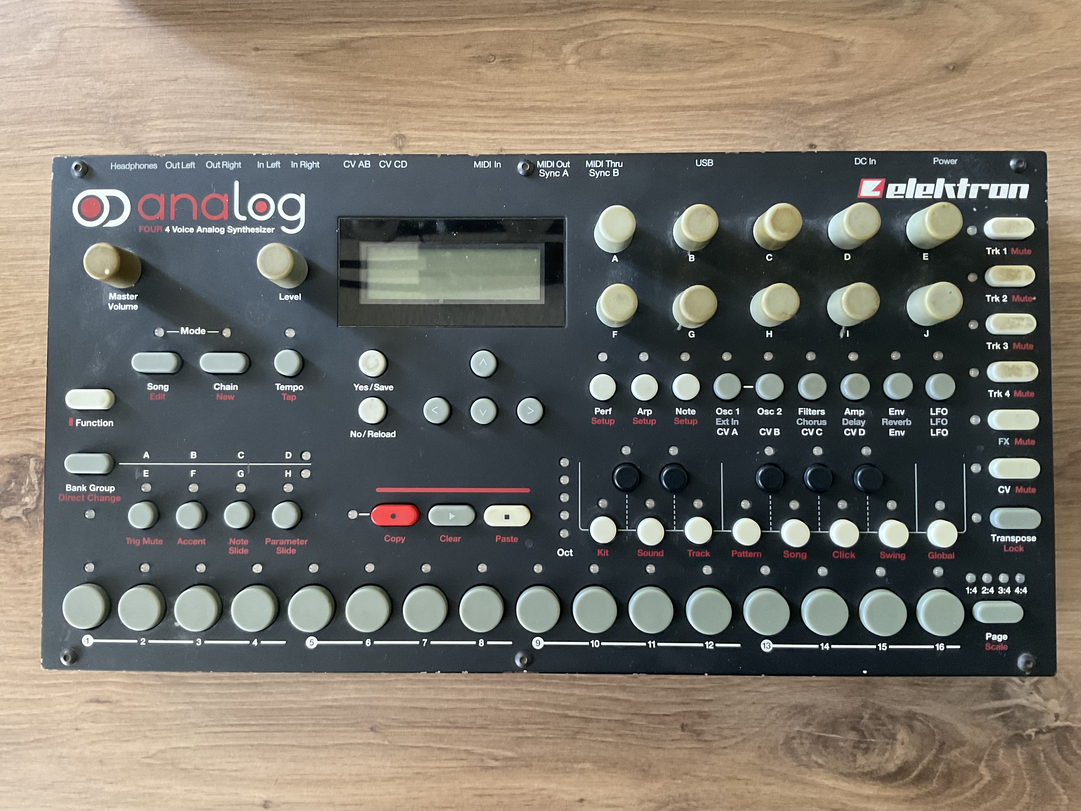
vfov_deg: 48.2
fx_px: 906
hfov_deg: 61.7
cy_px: 406
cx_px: 540
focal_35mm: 29
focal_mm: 3
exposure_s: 1/60
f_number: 1.8
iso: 320
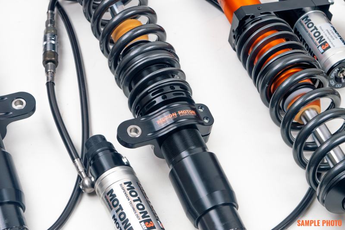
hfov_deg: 26.0
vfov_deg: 17.5
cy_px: 115
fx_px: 747
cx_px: 172
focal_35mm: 78
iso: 100
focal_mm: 52
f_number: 9
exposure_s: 1/30
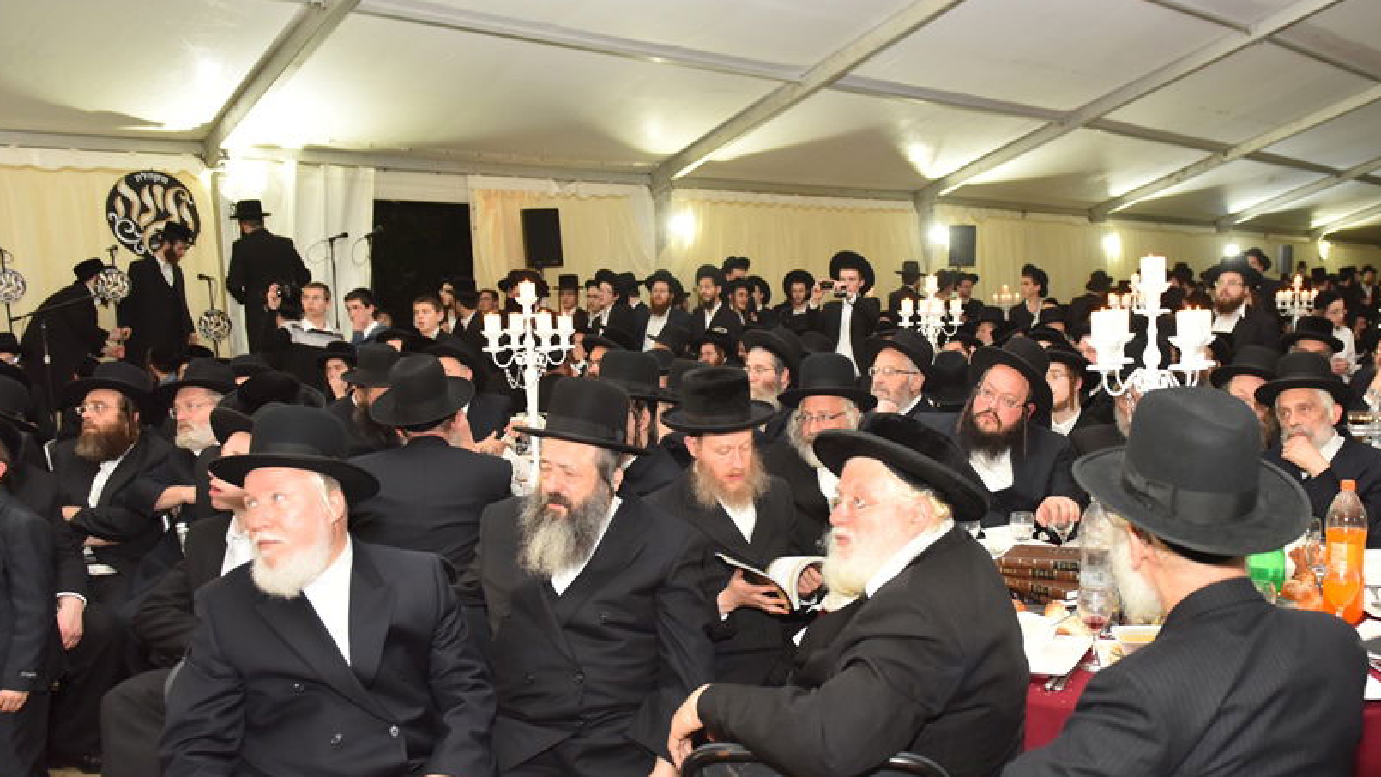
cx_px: 825
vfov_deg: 36.6
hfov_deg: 60.5
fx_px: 1172
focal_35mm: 32
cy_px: 445
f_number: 3.2
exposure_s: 1/100
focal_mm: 24
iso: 1600
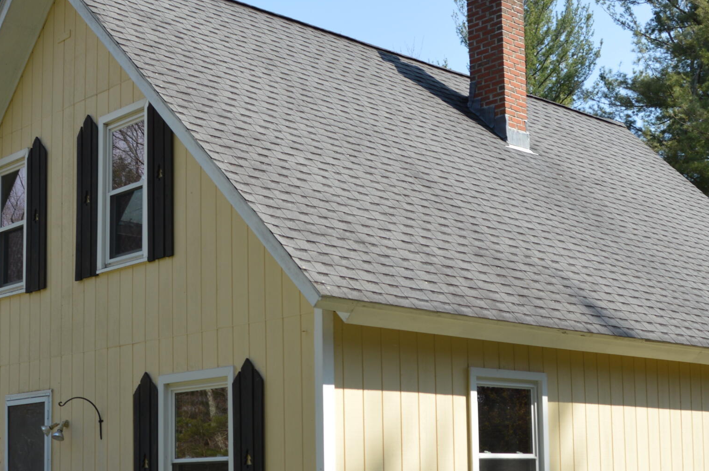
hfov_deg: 33.9
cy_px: 357
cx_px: 316
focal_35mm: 59
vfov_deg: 22.7
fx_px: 1161
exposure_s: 1/200
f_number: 7.1
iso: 100
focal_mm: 20
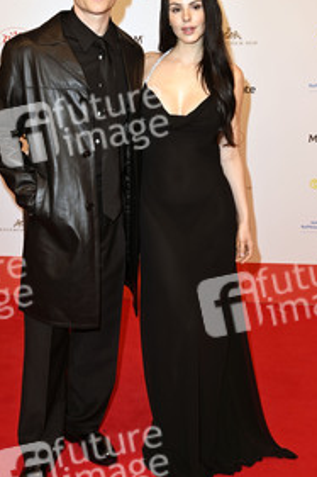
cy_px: 212
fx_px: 714
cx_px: 131
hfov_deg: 25.0
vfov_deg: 36.8
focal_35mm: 54
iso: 640
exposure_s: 1/200
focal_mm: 38
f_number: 7.1
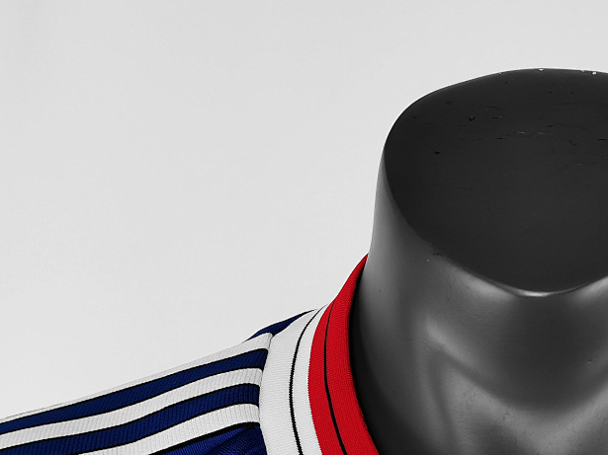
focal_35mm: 65
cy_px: 374
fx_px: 1141
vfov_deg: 22.2
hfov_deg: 28.9
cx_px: 523
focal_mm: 5.58
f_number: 1.8
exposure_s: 1/60
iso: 100
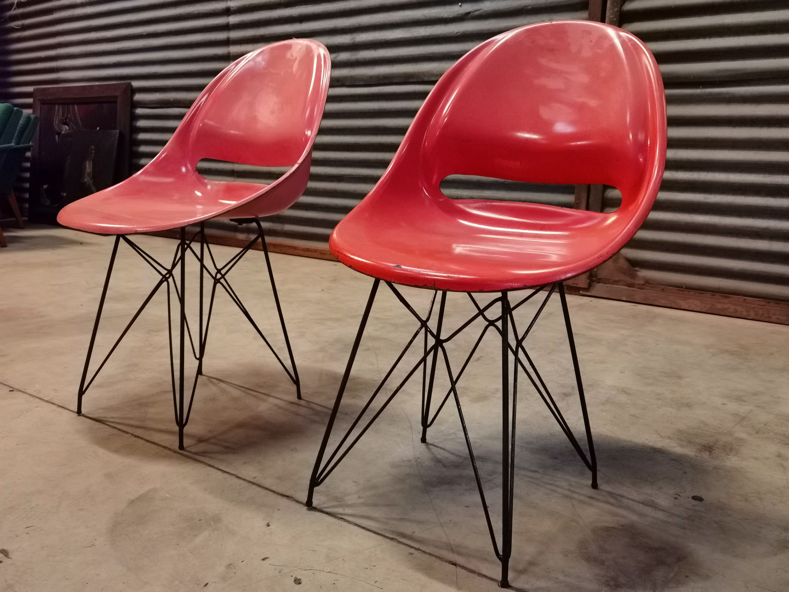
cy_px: 296
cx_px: 394
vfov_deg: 48.2
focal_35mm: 29
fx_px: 661
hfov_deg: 61.7
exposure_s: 1/33.3
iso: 640
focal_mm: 6.71
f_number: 1.9
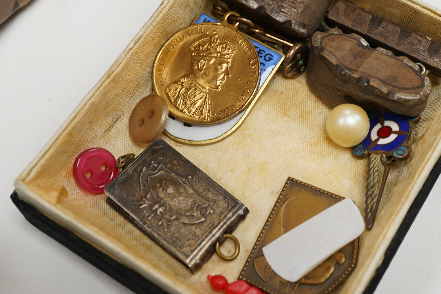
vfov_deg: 23.8
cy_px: 137
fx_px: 698
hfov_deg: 35.0
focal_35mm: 57
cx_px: 254
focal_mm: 30
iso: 1250
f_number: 11
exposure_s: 1/125
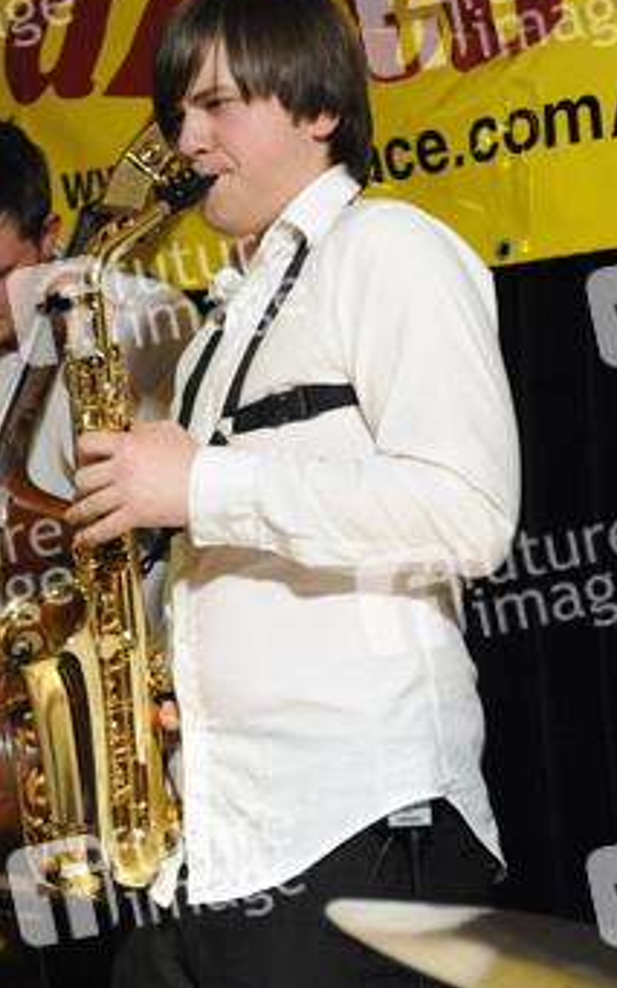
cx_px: 240
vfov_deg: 24.1
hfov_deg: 15.2
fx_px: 2315
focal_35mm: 86
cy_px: 443
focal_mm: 72
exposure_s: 1/40
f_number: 4.5
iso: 6400
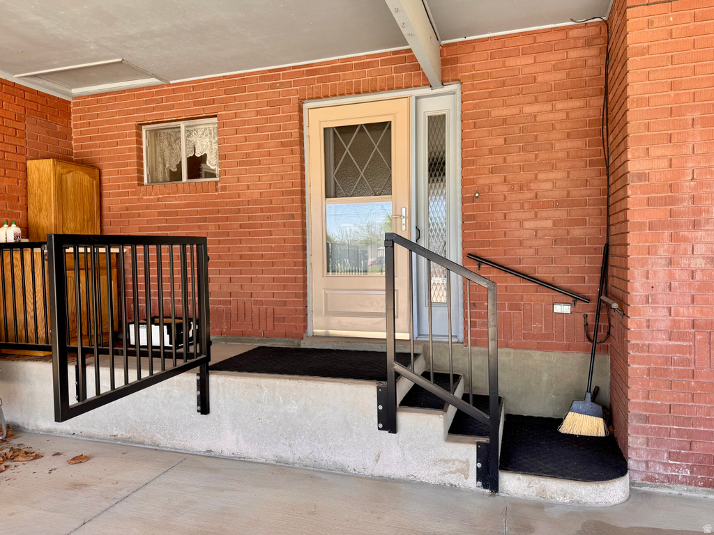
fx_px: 495
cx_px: 357
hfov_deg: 71.6
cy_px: 268
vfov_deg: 56.8
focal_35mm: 24
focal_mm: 6.76
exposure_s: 1/379
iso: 80
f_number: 1.78
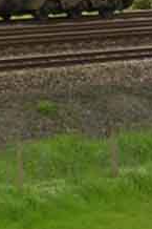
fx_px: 1592
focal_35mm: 251
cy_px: -65
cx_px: -154
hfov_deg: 5.4
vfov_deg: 8.1
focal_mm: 9.1
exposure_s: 1/382
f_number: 3.6
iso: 100
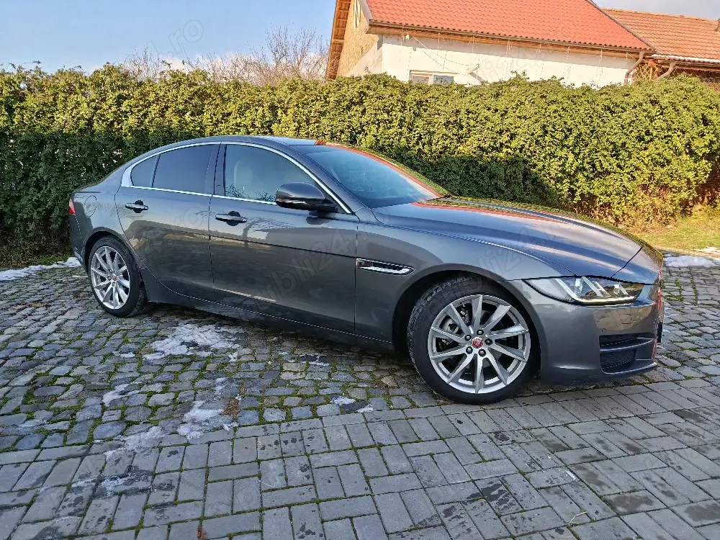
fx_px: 499
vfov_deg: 56.8
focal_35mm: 24
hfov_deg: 71.6
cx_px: 360
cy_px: 270
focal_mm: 5.24
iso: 50
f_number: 1.7
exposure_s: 1/137
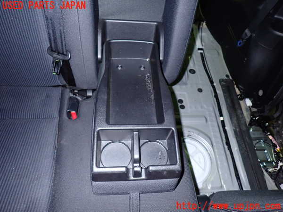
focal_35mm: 25
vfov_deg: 54.9
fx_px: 204
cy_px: 106
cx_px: 142
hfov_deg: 69.4
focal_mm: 4.5
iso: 800
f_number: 5.6
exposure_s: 1/30
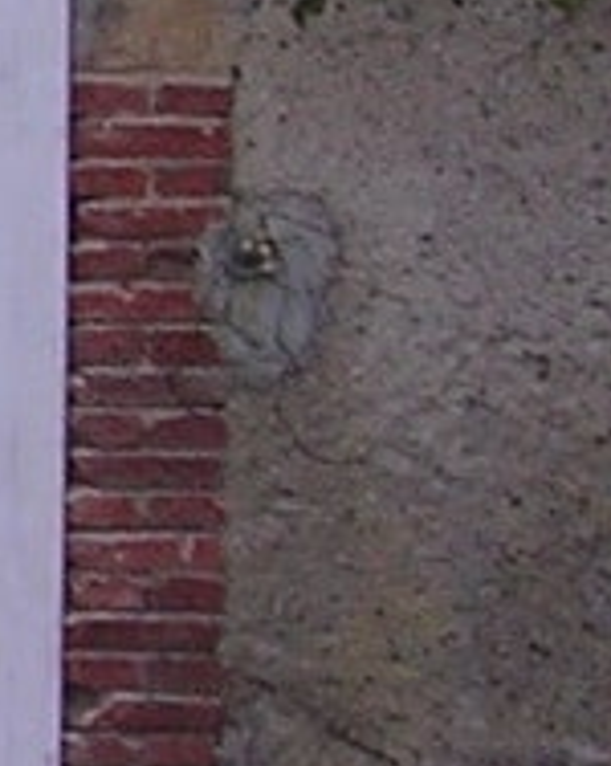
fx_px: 6430
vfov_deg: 6.8
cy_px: 77
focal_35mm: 284
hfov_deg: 5.1
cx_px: -1405
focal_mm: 5.8
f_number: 2.8
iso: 101
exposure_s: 1/30
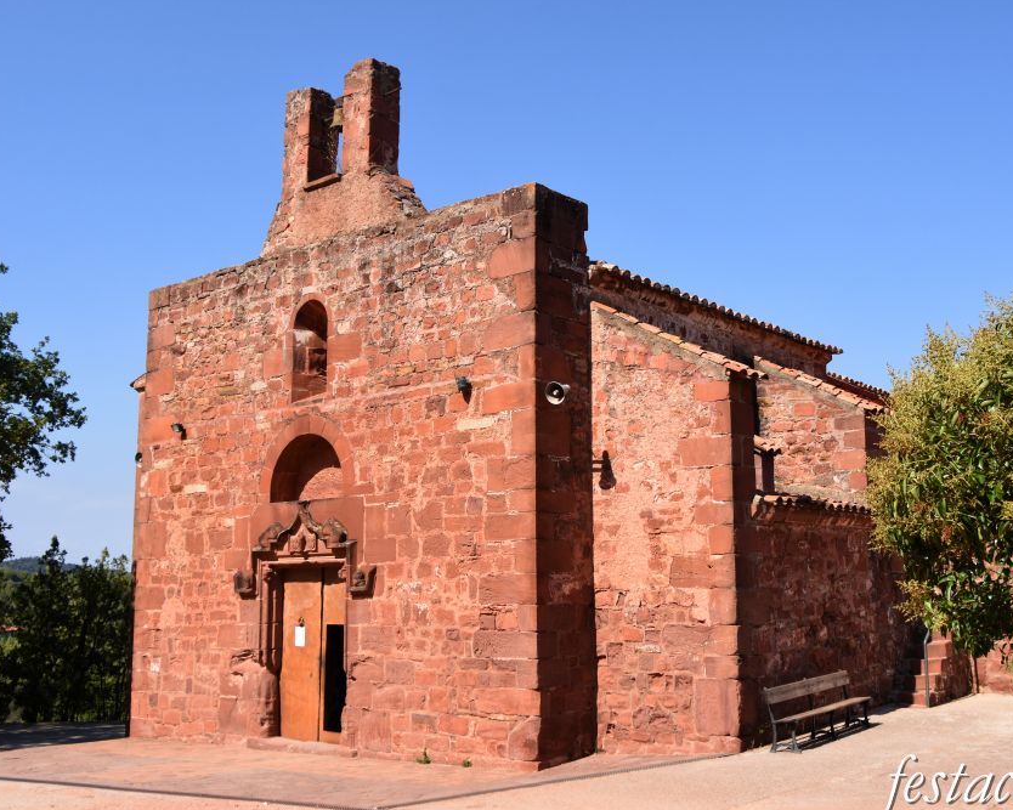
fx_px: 1139
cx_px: 610
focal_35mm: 38
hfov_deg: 47.7
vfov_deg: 39.2
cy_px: 409
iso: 320
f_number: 11
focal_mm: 22
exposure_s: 1/500
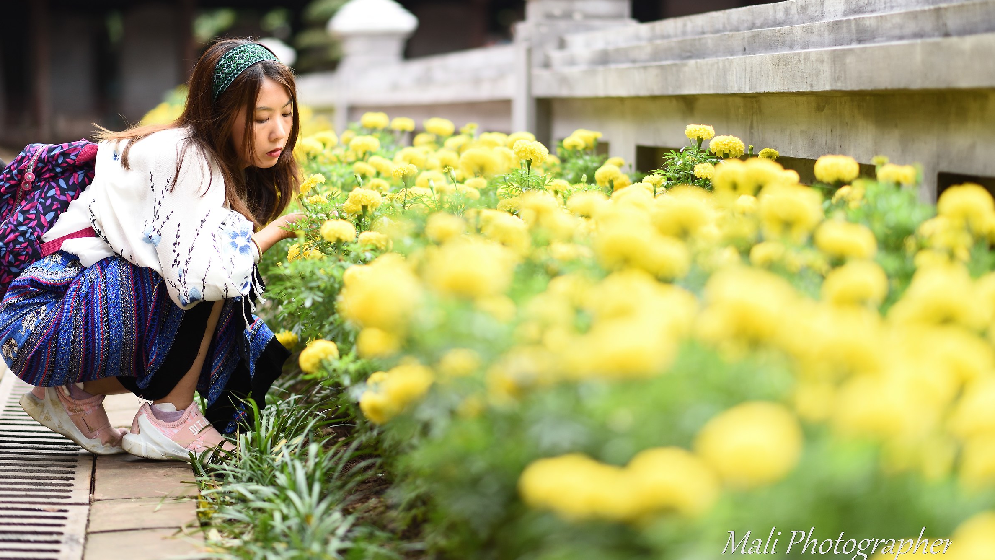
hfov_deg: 23.7
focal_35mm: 90
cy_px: 234
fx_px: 2375
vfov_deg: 13.4
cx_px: 501
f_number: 1.8
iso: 500
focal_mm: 85
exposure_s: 1/1250
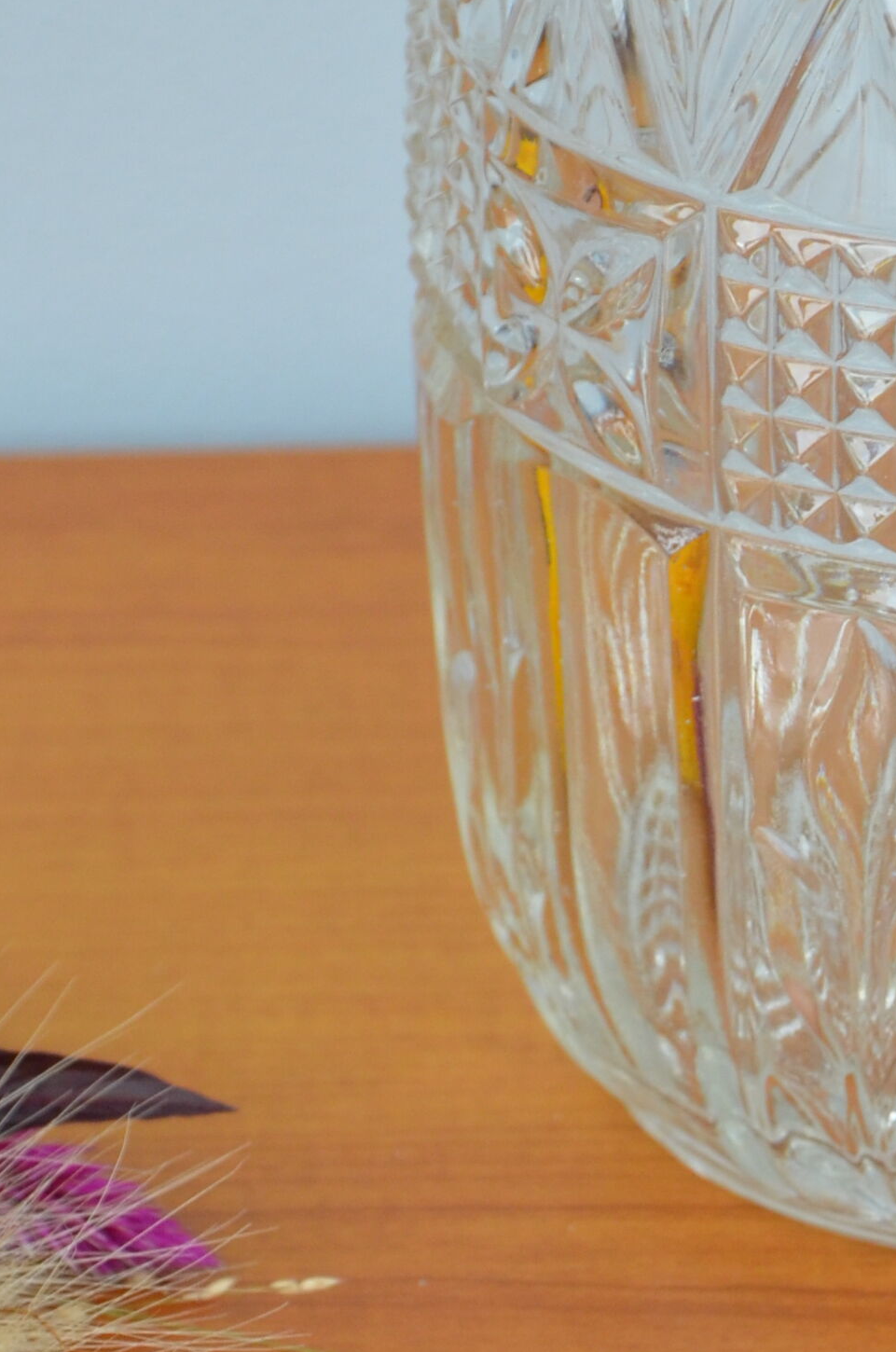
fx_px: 11845
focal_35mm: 316
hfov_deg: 4.3
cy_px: 154
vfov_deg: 6.5
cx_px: 534
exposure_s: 1/125
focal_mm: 62
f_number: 5.6
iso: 400
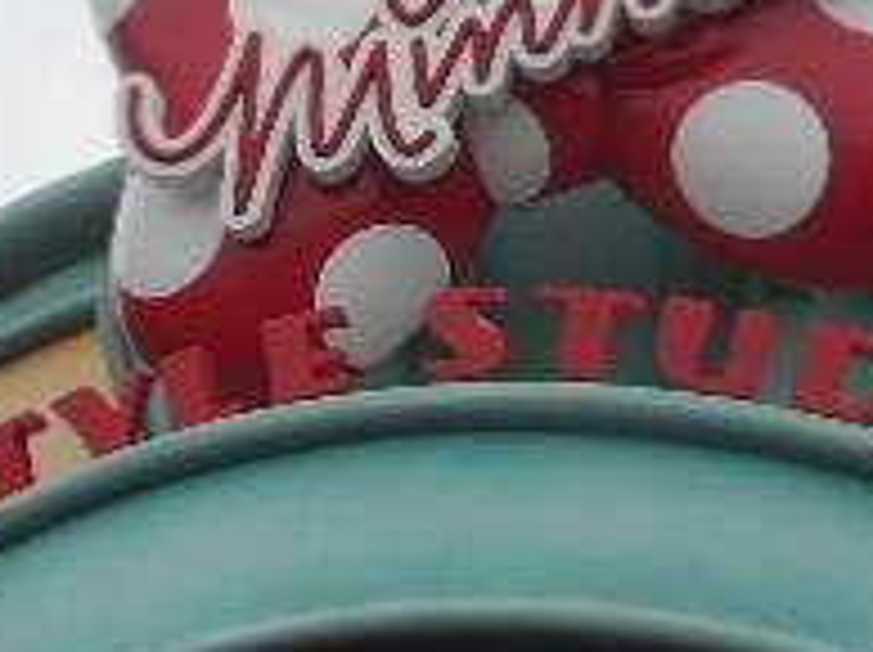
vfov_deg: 14.9
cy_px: 279
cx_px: 436
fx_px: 2494
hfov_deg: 19.9
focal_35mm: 99
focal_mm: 5.1
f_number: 3.4
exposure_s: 1/800
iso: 80
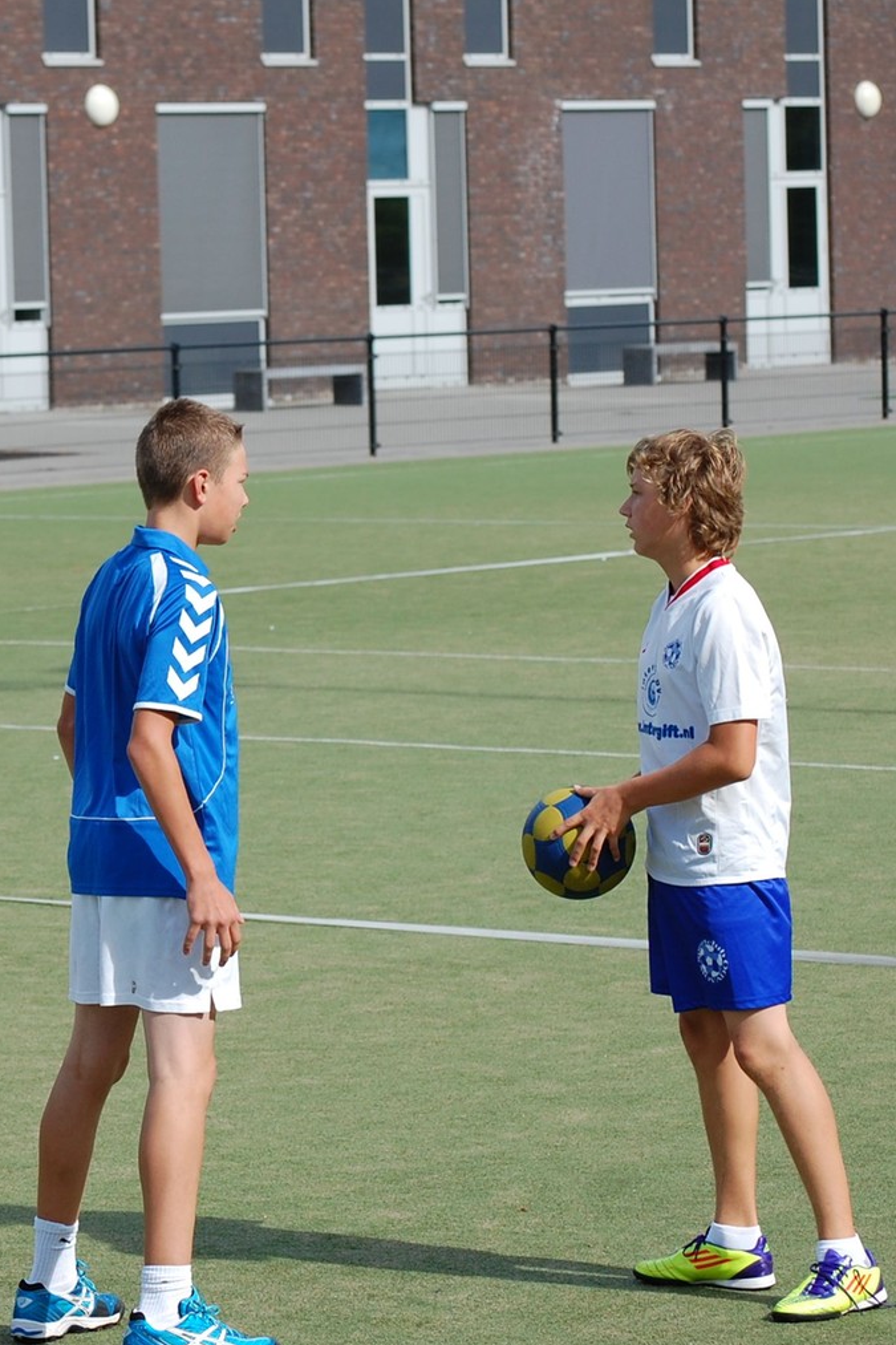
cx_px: 446
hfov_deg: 13.7
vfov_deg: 20.4
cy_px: 674
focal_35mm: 100
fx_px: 3734
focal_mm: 66
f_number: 6.3
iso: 200
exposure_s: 1/640
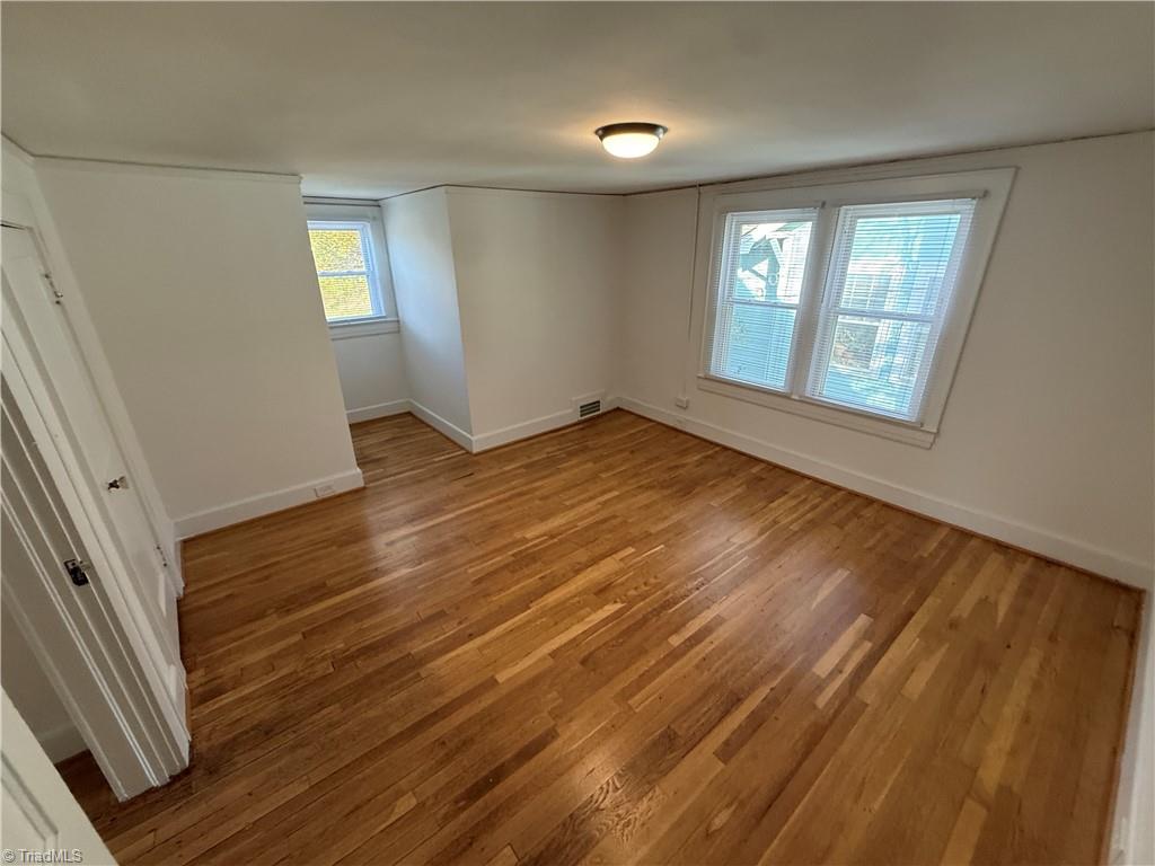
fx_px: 467
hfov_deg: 102.1
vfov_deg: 85.7
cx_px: 578
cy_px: 433
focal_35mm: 14
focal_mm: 2.22
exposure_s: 1/120
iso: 320
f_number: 2.2
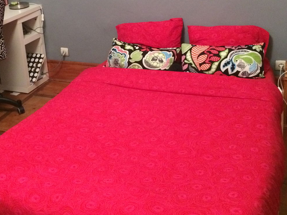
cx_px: 105
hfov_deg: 40.1
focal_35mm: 47
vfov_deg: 30.3
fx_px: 390
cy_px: 50
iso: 500
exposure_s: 1/17
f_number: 2.2
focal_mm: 4.15
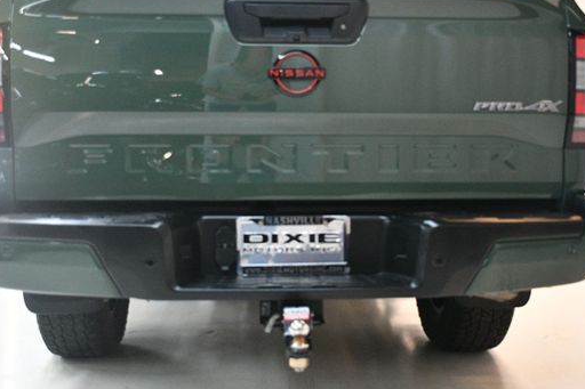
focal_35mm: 45
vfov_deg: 29.8
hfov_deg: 43.6
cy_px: 159
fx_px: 731
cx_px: 290
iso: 3200
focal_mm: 24
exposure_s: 1/125
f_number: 3.8
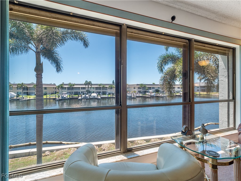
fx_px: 125
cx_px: 120
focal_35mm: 18
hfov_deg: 87.8
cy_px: 90
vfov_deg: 71.6
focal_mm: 9
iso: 200
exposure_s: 1/13
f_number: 7.1
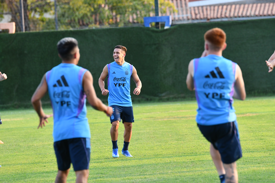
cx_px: 138
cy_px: 92
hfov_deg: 6.9
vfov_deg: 4.6
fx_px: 2291
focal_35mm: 300
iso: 1250
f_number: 4
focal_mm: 200
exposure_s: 1/1000
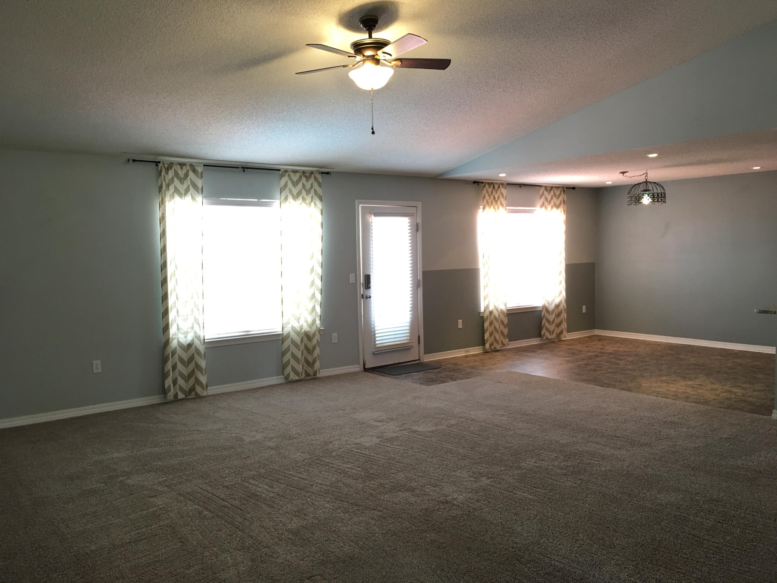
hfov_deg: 61.7
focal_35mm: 29
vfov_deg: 48.2
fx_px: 651
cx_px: 388
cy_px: 292
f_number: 2.2
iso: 40
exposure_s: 1/15
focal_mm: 4.15
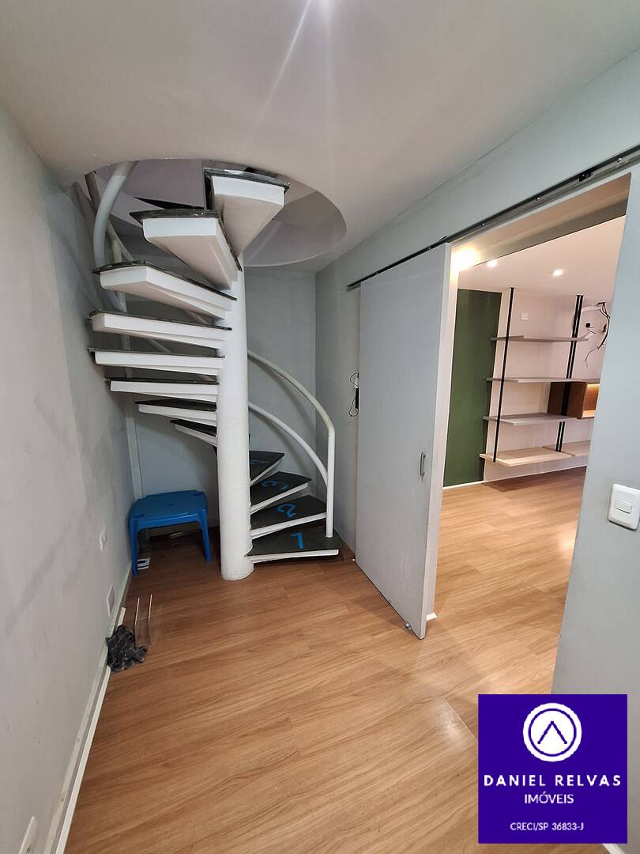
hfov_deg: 89.9
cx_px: 320
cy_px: 427
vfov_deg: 106.2
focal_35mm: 13
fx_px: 320
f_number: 2.2
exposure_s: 1/24
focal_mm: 1.74
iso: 250
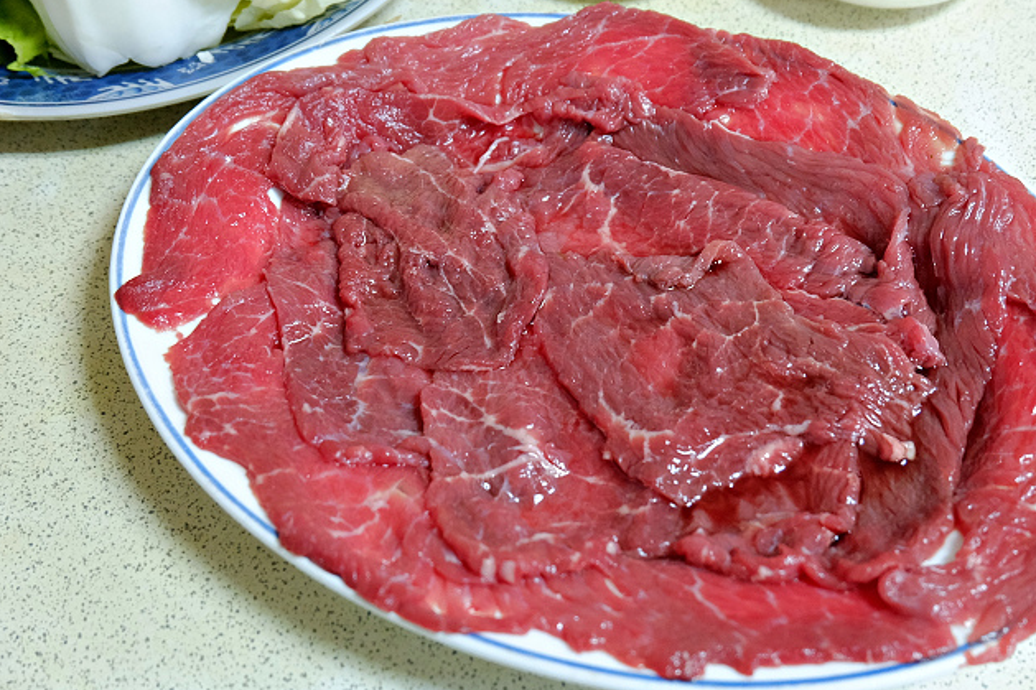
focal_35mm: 42
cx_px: 517
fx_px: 1208
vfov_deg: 31.8
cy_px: 284
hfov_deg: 46.4
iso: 1600
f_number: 5
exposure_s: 1/8.5
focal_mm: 22.2
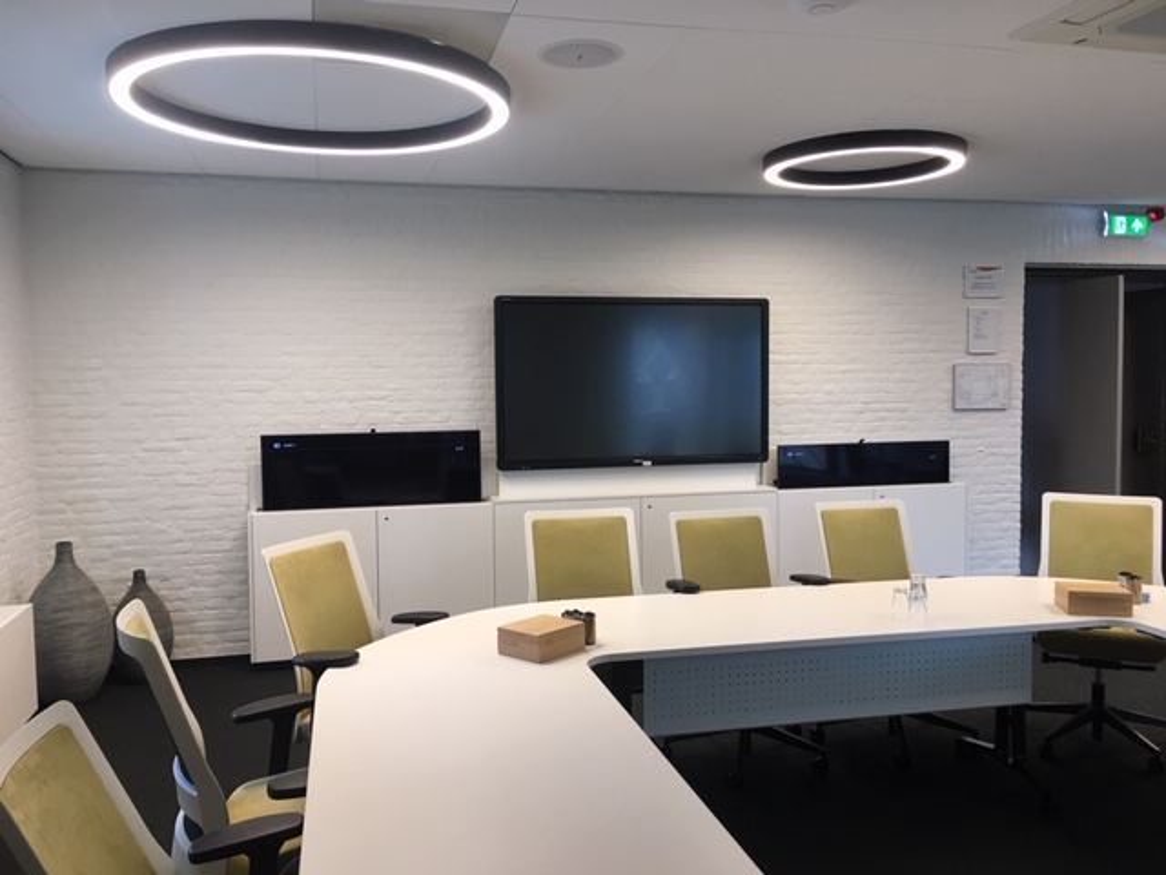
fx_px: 977
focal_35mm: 29
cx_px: 583
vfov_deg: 48.2
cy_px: 438
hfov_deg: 61.7
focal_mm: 4.15
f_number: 2.2
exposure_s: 1/33
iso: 64
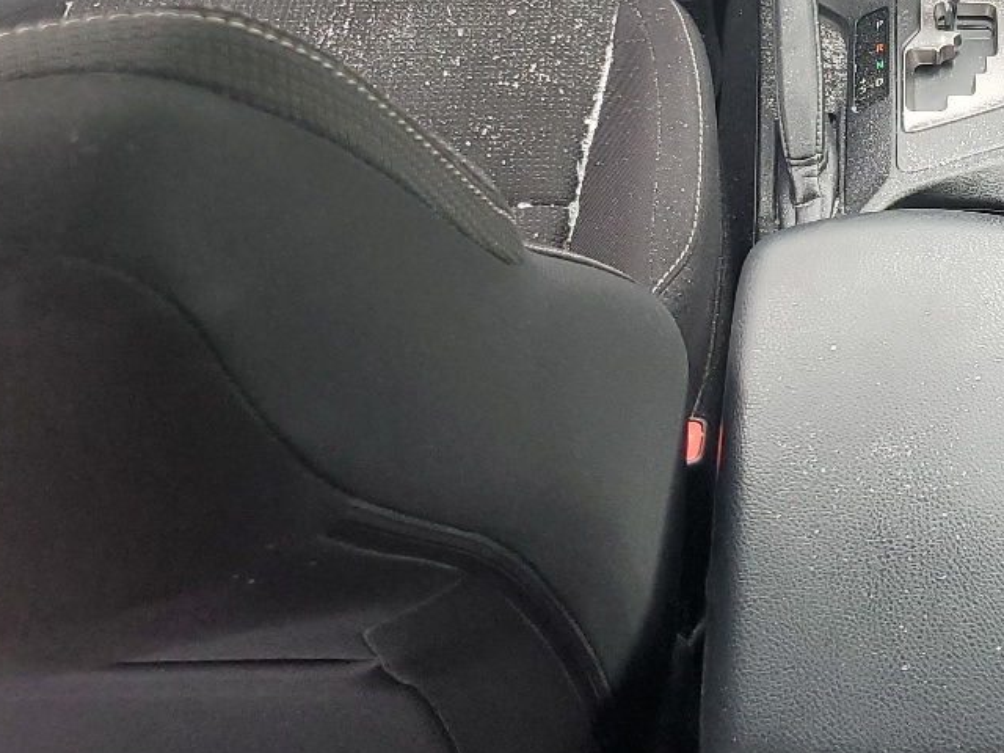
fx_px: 1885
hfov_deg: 28.5
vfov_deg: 21.6
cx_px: 932
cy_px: -44
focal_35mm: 65
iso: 77
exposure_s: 1/120
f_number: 1.5
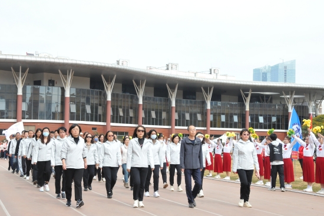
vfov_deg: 18.9
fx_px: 648
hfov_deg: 28.1
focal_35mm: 72
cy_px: 108
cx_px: 162
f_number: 11
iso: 1250
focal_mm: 48
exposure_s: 1/500
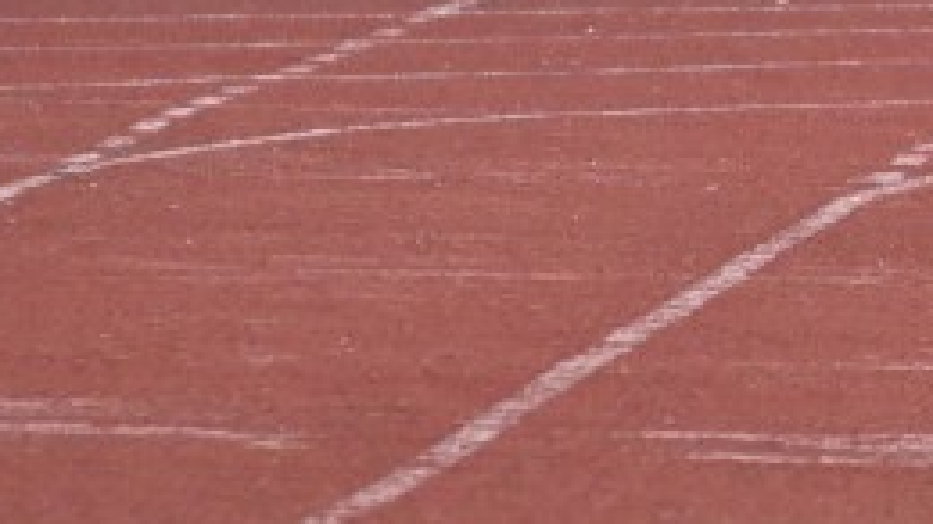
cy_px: -370
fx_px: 42732
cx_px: 1995
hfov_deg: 1.2
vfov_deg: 0.7
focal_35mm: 1728
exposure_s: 1/1000
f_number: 5.3
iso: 560
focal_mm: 210
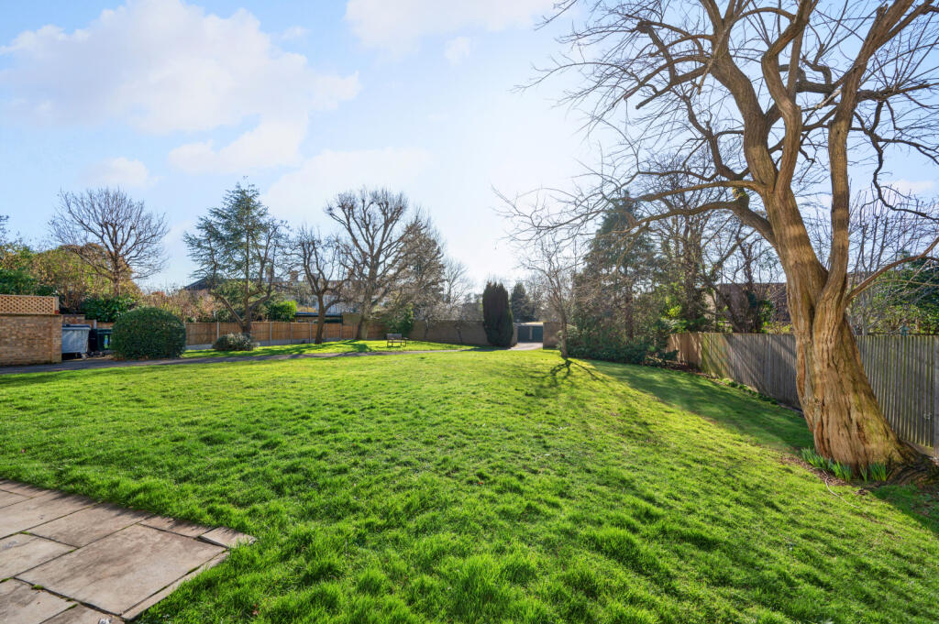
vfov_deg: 81.1
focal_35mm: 14
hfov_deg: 104.3
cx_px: 470
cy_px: 312
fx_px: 365
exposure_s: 1/400
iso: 250
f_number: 8
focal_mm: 14
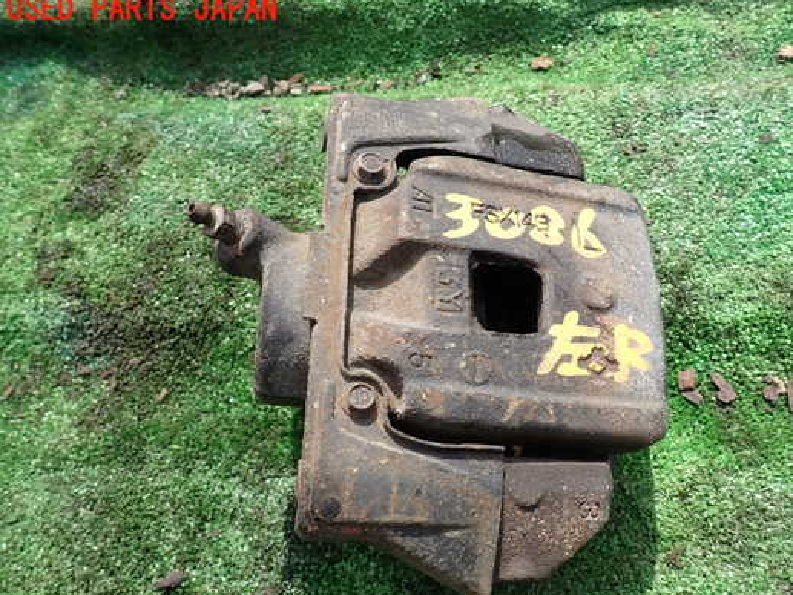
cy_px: 336
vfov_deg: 48.1
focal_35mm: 29
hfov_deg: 61.3
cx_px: 459
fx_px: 665
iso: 100
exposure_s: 1/640
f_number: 2.8
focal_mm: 4.5
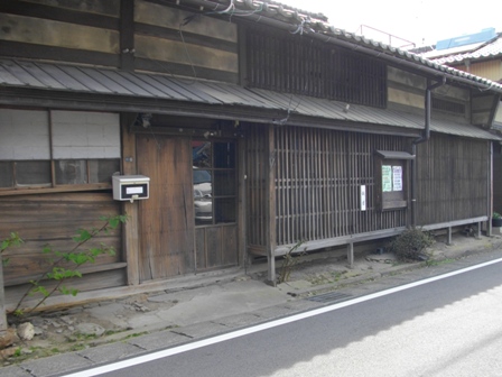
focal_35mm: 32
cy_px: 188
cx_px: 251
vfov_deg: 44.2
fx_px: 464
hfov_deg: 56.8
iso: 100
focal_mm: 5.7
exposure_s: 1/250
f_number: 2.9
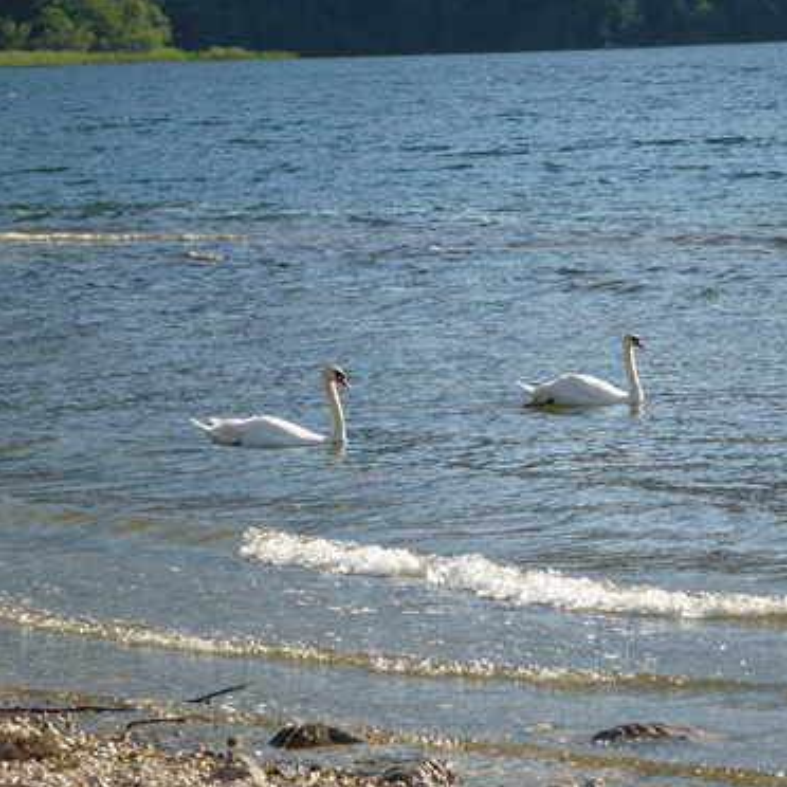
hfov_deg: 8.7
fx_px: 5196
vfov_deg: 8.7
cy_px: 395
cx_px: 457
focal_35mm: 202
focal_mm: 27.7
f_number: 5.3
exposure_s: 1/400
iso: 100
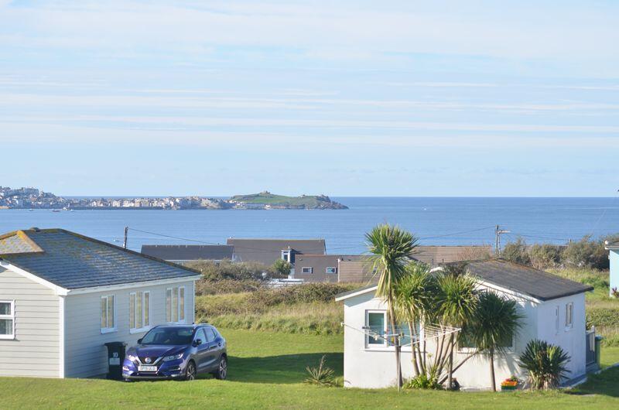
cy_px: 205
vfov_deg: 11.1
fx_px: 2111
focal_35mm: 123
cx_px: 310
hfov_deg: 16.7
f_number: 5
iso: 100
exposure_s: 1/400
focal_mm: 82
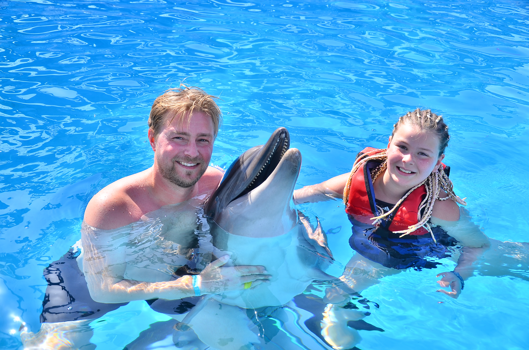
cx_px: 264
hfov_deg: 46.5
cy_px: 175
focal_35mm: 42
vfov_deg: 31.8
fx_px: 616
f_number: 4
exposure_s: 1/500
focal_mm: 28
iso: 100
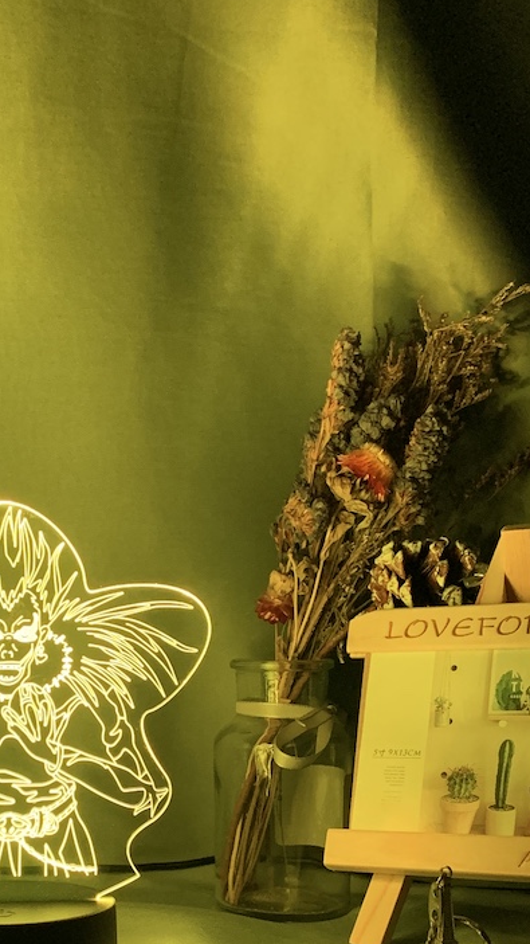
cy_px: 690
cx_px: 123
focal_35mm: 55
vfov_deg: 37.1
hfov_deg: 21.6
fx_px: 1375
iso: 400
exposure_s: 1/48
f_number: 1.8
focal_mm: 4.25
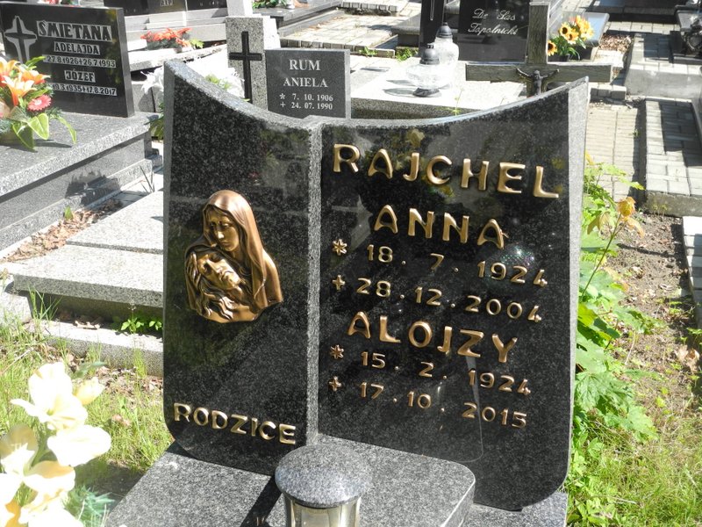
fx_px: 831
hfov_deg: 45.8
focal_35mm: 41
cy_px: 264
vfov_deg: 35.1
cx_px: 351
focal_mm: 8.8
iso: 100
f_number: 3.2
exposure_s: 1/400
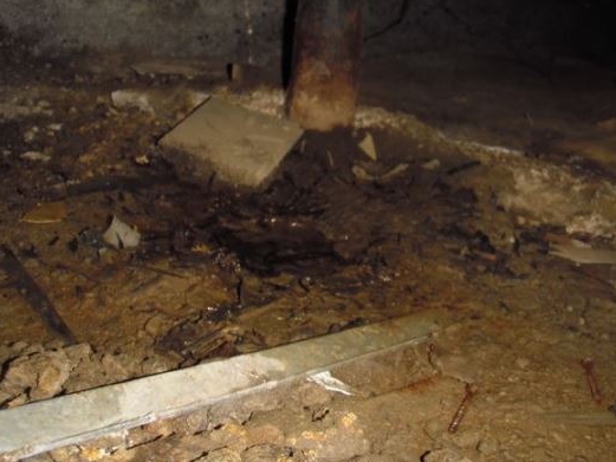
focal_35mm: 42
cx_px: 325
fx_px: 748
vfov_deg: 34.3
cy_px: 213
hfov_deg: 44.8
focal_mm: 6.7
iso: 125
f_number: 3.5
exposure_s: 1/30
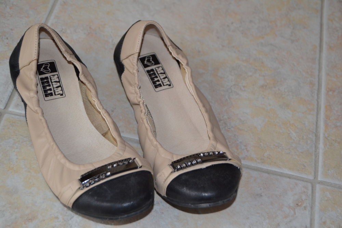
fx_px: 570
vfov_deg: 22.6
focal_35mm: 60
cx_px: 171
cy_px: 114
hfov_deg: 33.4
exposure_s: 1/60
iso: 900
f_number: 5
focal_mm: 40
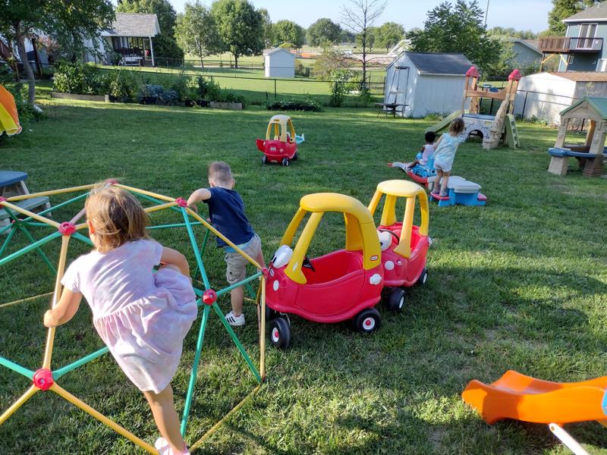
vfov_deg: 51.4
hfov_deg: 65.3
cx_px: 304
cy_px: 228
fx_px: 473
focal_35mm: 27
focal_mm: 4.71
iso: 100
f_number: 1.7
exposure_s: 1/799
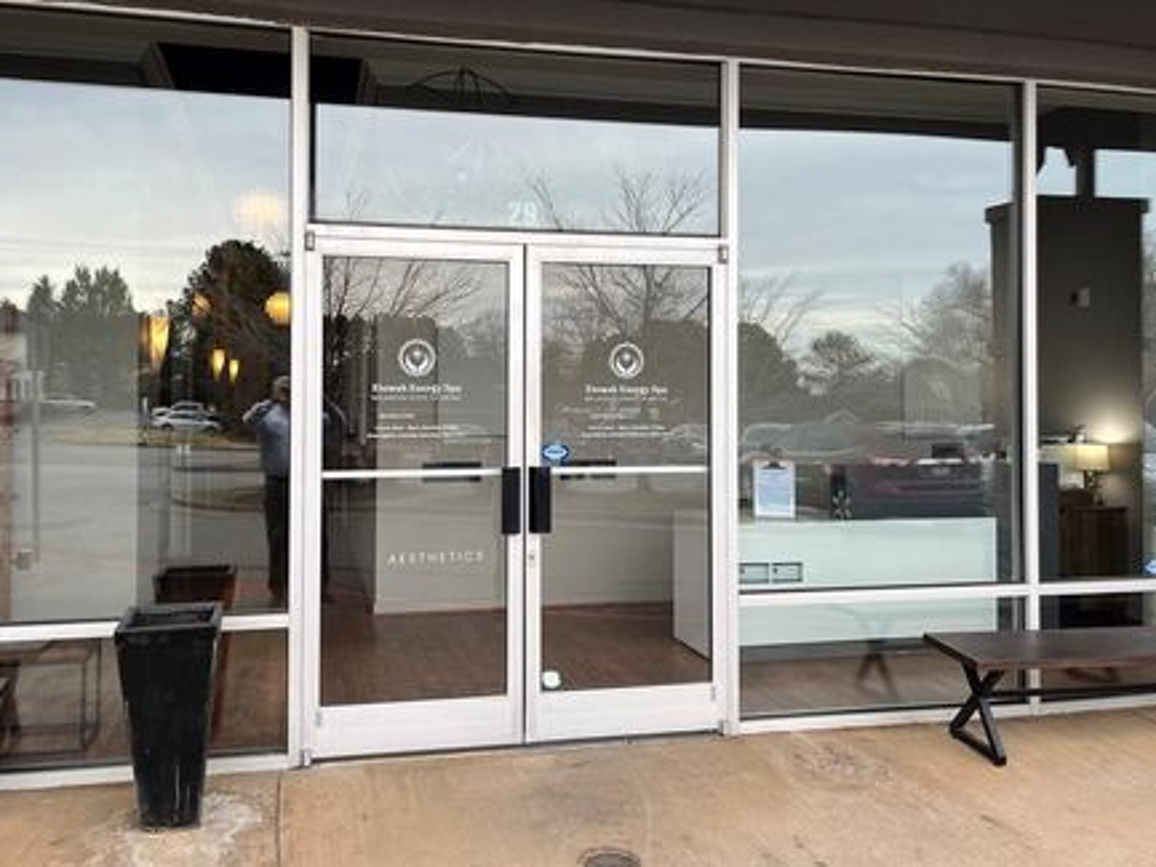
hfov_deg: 59.8
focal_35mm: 30
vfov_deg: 46.8
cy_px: 391
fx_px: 1002
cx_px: 518
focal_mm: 5.1
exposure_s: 1/129
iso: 32
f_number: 1.6
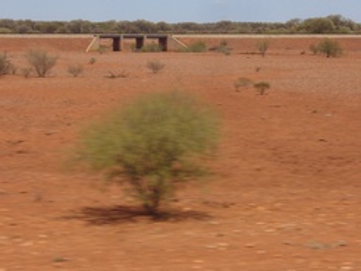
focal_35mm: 125
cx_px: 183
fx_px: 1305
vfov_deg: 11.8
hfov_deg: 15.8
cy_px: 50
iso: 80
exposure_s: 1/250
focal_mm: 11.5
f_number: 8
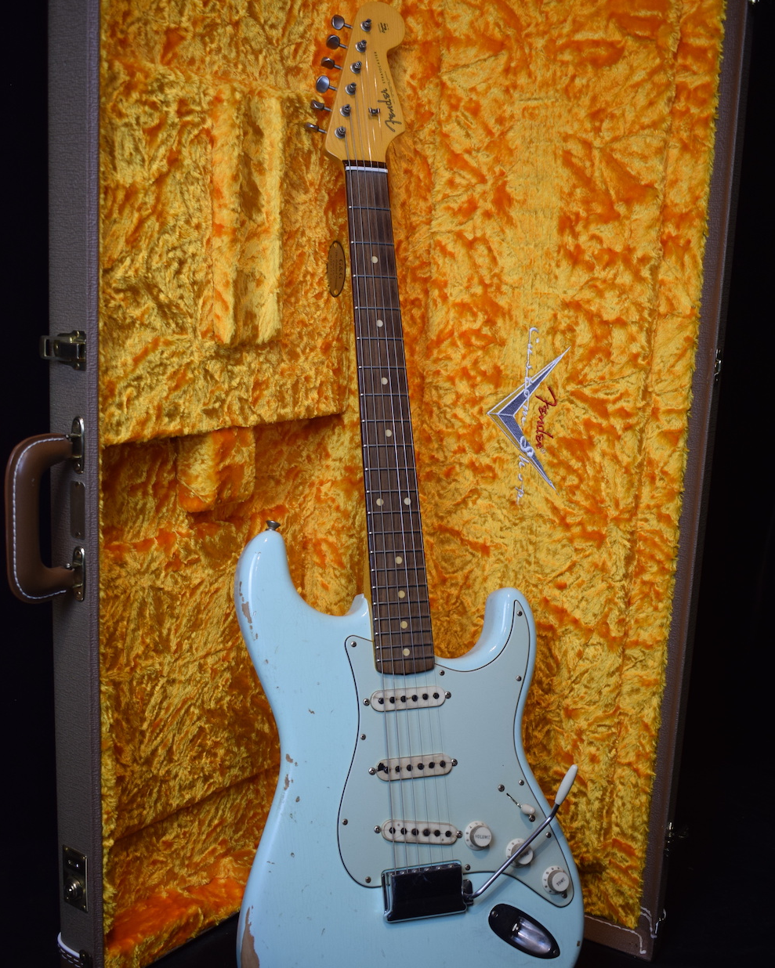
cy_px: 515
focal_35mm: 41
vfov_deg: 44.8
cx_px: 389
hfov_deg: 36.5
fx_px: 1175
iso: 560
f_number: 4
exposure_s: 1/60
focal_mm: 24
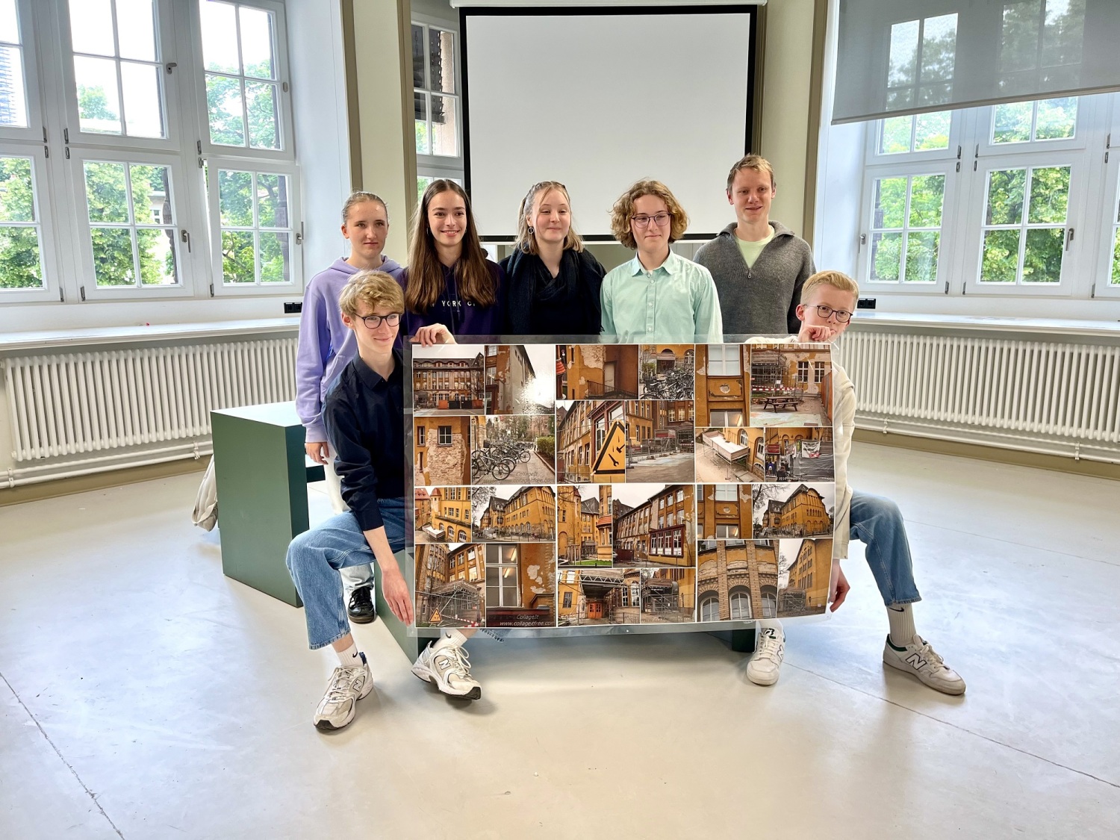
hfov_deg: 67.3
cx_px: 560
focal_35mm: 26
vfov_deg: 53.1
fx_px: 841
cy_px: 420
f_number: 1.6
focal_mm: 5.1
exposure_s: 1/100
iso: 100
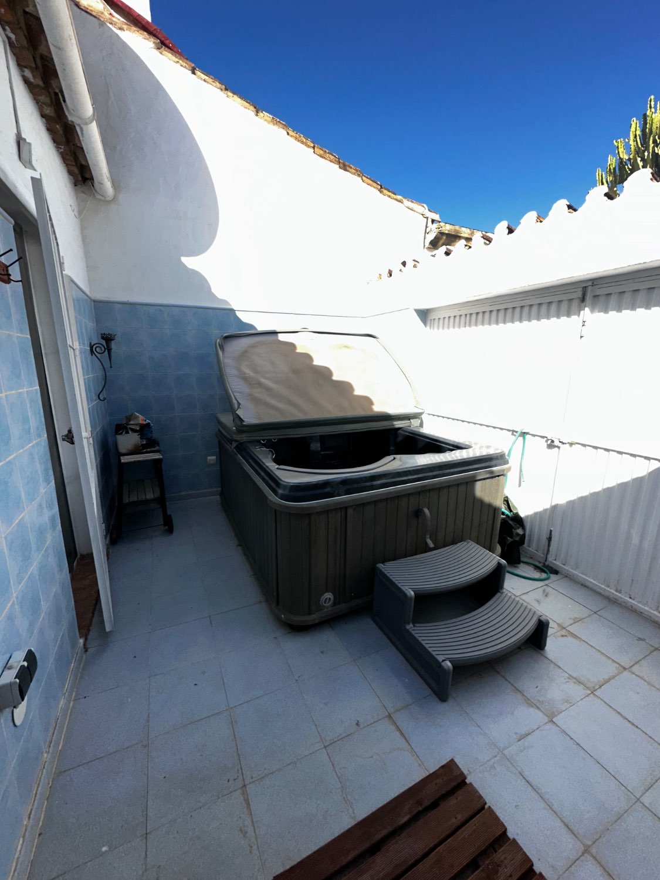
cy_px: 440
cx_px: 330
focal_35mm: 14
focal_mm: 2.22
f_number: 2.2
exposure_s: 1/1984
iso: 80
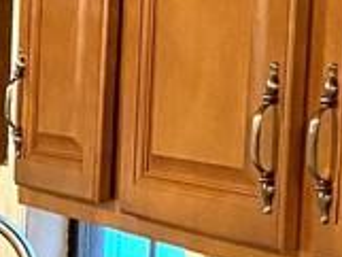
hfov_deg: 11.4
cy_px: 265
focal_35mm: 165
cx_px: -206
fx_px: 1631
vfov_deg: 8.9
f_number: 1.8
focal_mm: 4.25
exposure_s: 1/60
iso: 400
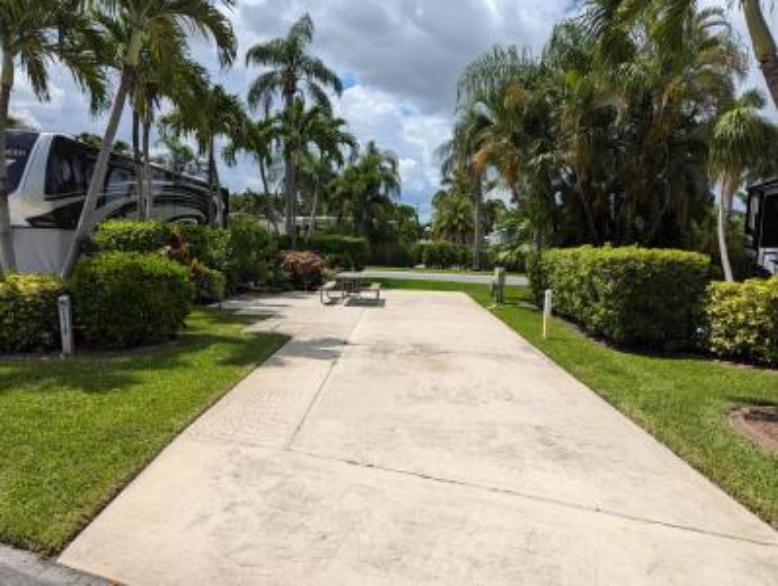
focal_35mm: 24
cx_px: 389
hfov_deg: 71.5
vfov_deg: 57.0
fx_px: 540
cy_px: 293
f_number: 1.85
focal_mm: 6.81
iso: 57
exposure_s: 1/4184
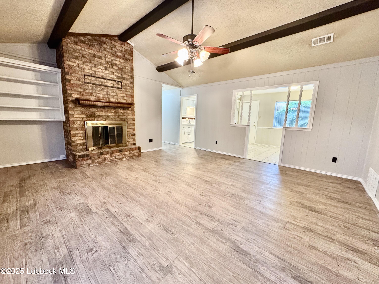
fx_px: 153
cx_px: 190
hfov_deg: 102.1
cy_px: 142
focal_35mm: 14
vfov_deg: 85.7
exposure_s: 1/60
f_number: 2.2
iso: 400
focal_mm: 2.22
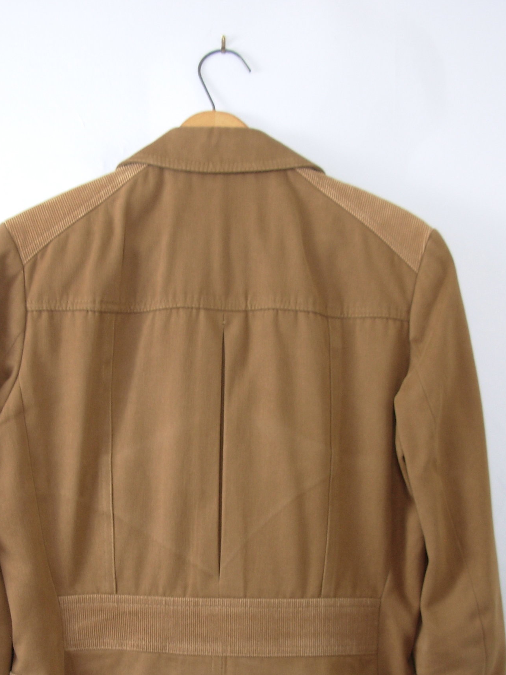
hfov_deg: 25.6
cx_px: 208
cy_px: 499
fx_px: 1111
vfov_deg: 33.2
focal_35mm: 57
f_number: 2.9
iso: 50
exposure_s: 1/8
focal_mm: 6.3
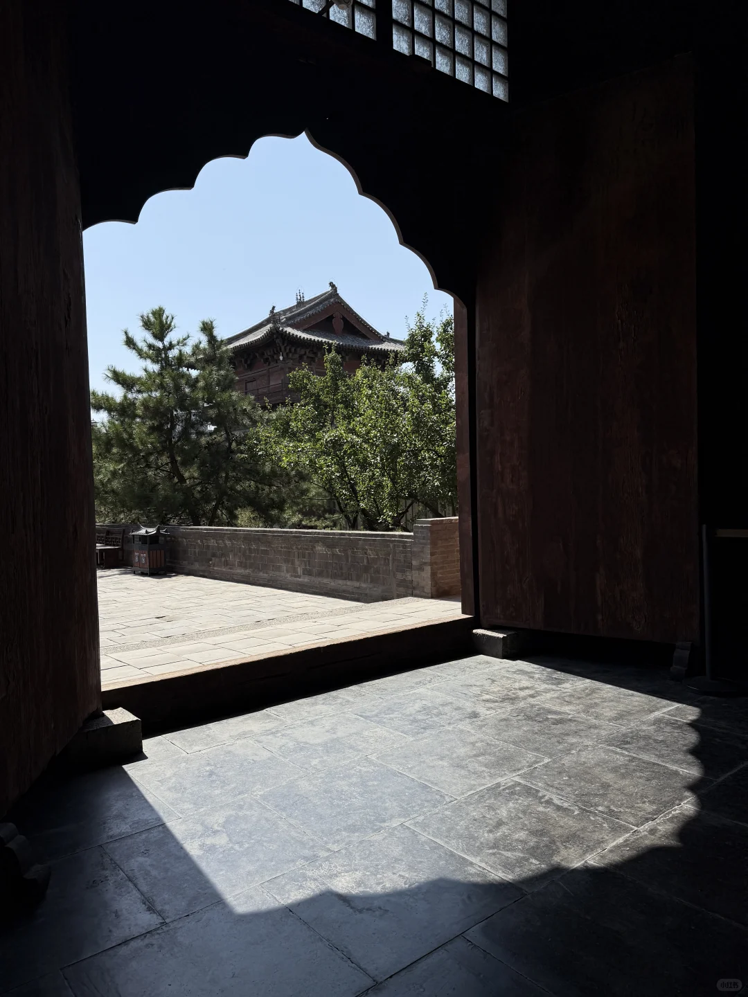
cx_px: 374
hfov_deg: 56.8
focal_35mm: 24
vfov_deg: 71.6
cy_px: 498
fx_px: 691
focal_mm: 6.76
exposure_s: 1/7353
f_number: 1.78
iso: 80
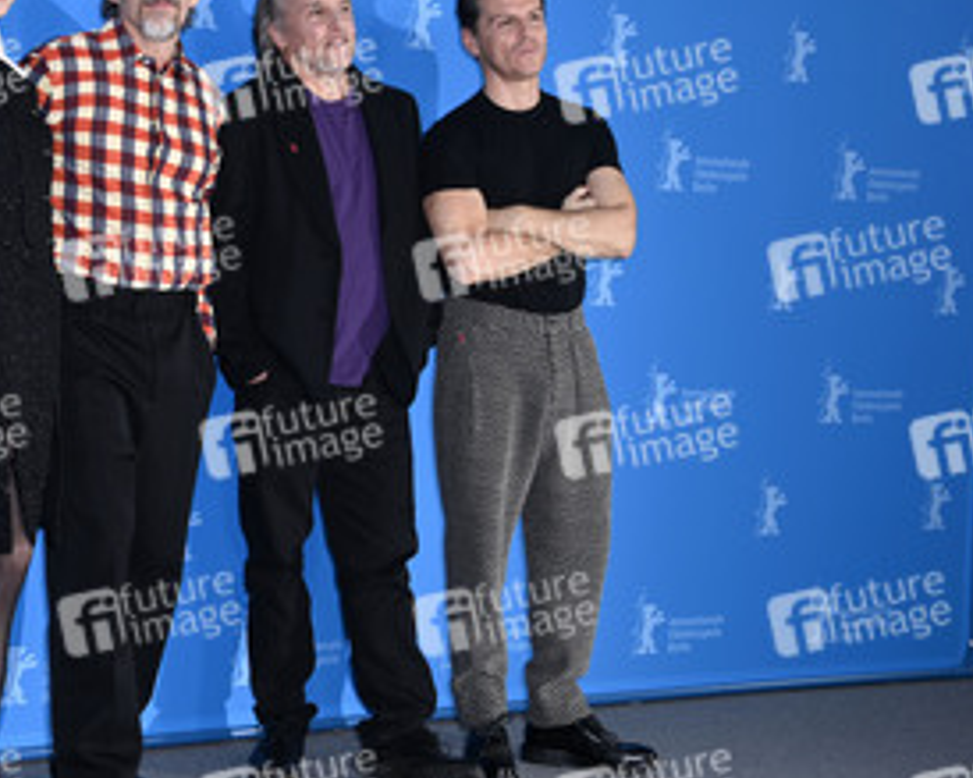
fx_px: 2130
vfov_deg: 20.7
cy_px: 348
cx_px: 197
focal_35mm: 74
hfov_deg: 25.3
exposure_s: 1/200
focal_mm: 48
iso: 800
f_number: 5.6
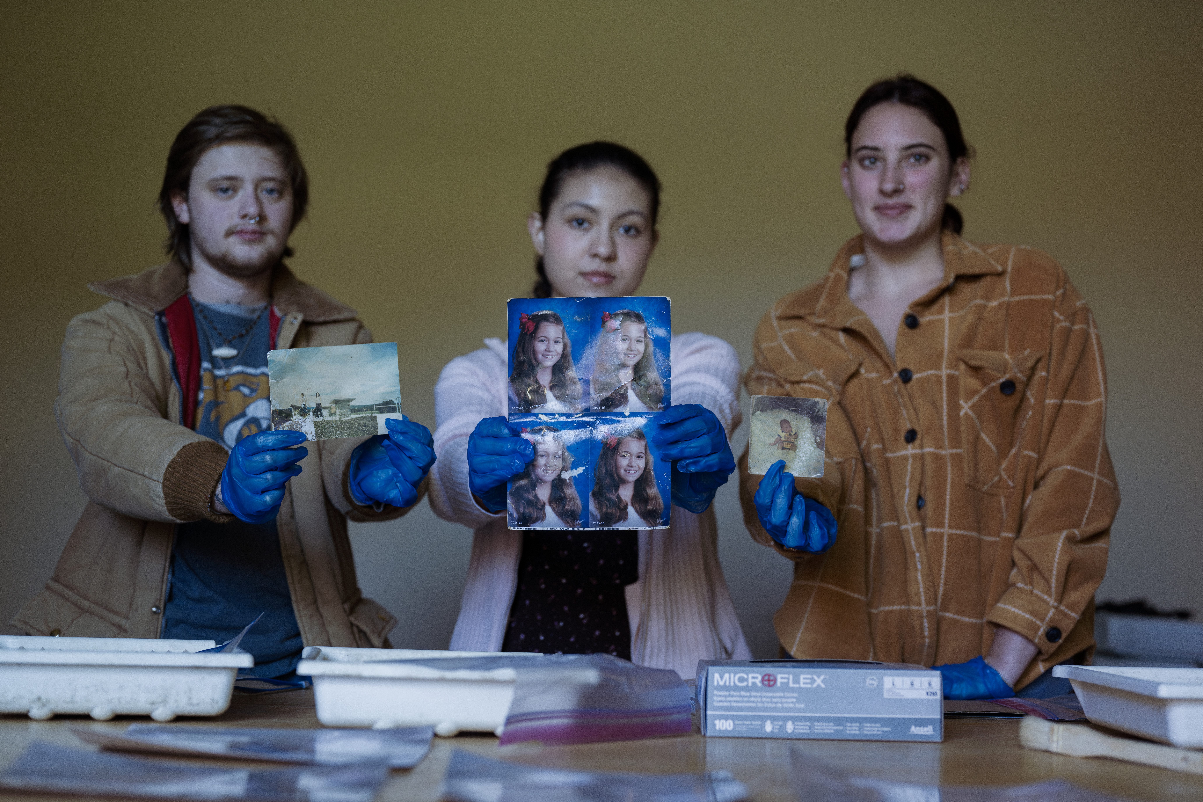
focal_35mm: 50
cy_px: 401
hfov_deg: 39.6
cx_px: 602
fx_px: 1671
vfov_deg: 27.0
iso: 1250
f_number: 2.5
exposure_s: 1/250
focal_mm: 50
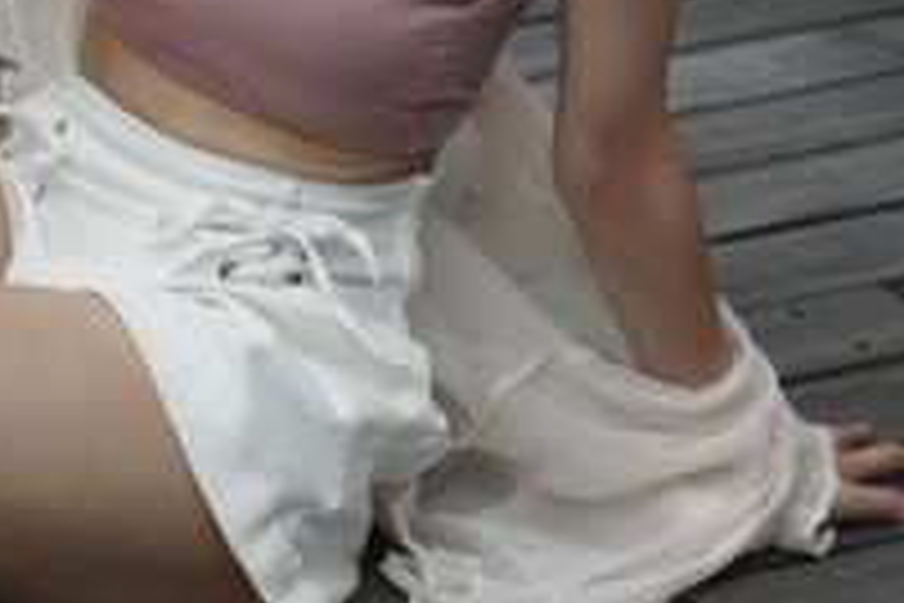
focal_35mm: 223
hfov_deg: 9.1
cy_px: -7
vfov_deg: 6.1
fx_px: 5599
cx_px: -166
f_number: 2.8
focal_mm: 70
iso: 640
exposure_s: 1/5000
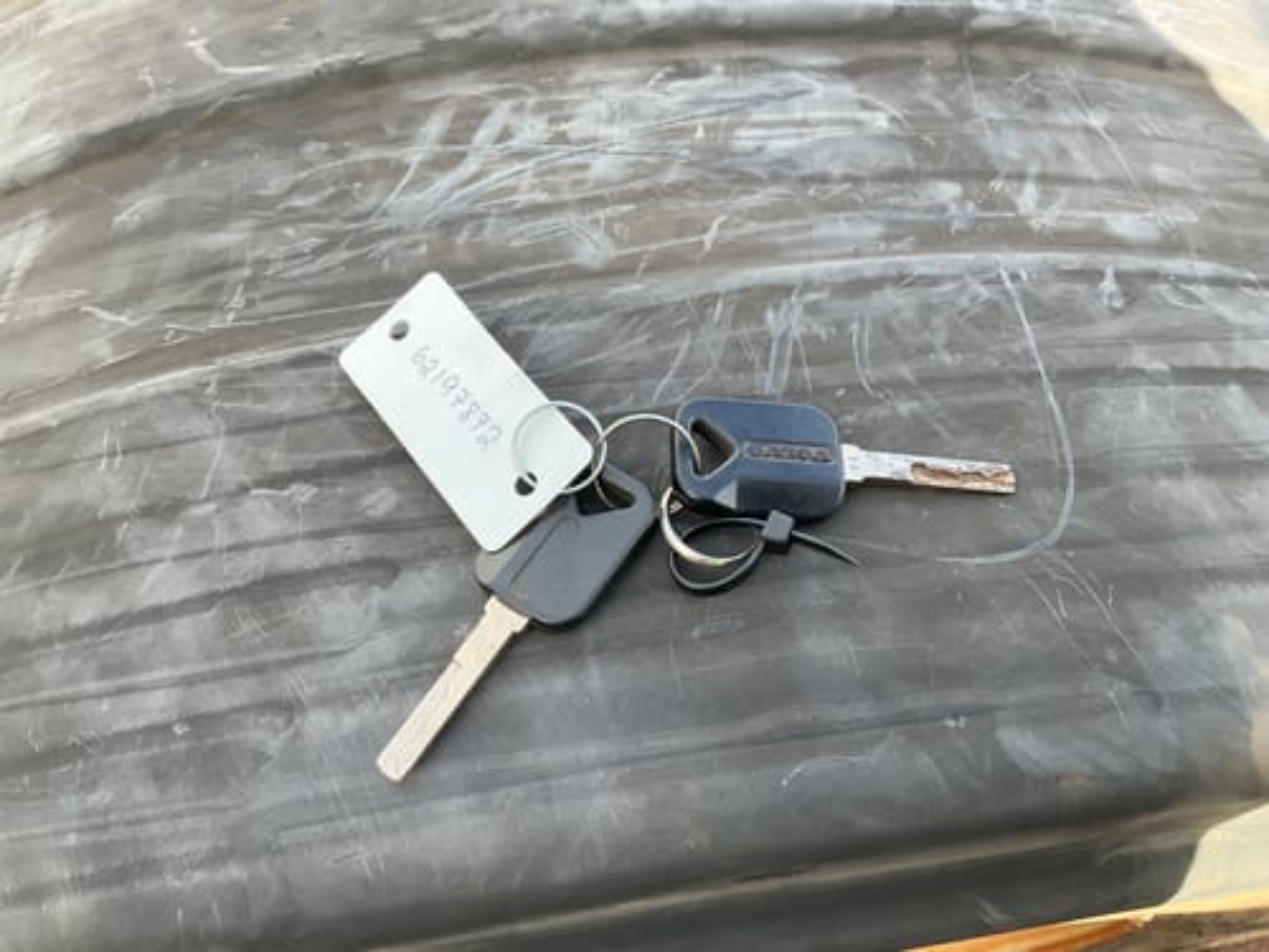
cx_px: 634
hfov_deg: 61.7
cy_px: 476
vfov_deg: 48.2
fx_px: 1063
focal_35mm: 29
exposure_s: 1/214
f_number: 1.8
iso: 25
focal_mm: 3
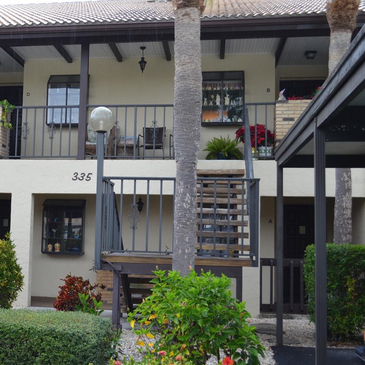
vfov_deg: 36.1
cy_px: 181
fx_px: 561
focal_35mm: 47
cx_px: 97
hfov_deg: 35.4
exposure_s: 1/60
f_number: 4
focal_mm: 24
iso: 640
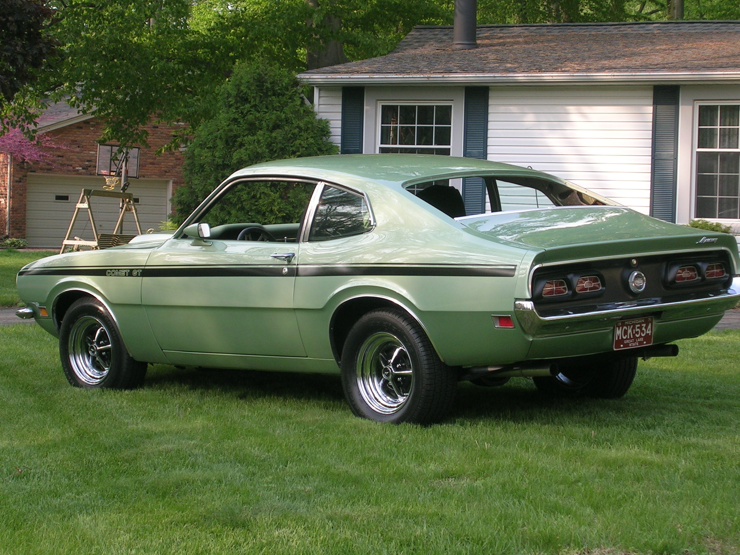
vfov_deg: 15.7
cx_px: 370
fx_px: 2009
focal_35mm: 94
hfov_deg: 20.9
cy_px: 278
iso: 50
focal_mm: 14.2
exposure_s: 1/112
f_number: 4.5
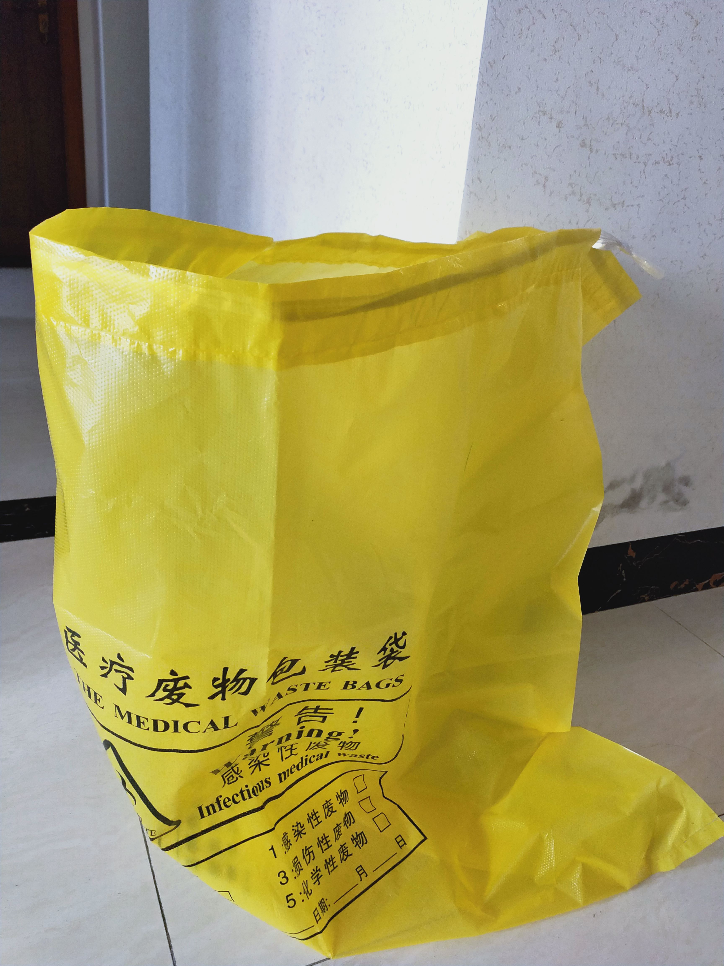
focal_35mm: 23
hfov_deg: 58.9
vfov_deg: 73.9
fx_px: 641
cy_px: 483
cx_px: 362
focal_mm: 3.99
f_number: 1.7
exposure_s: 1/50
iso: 198
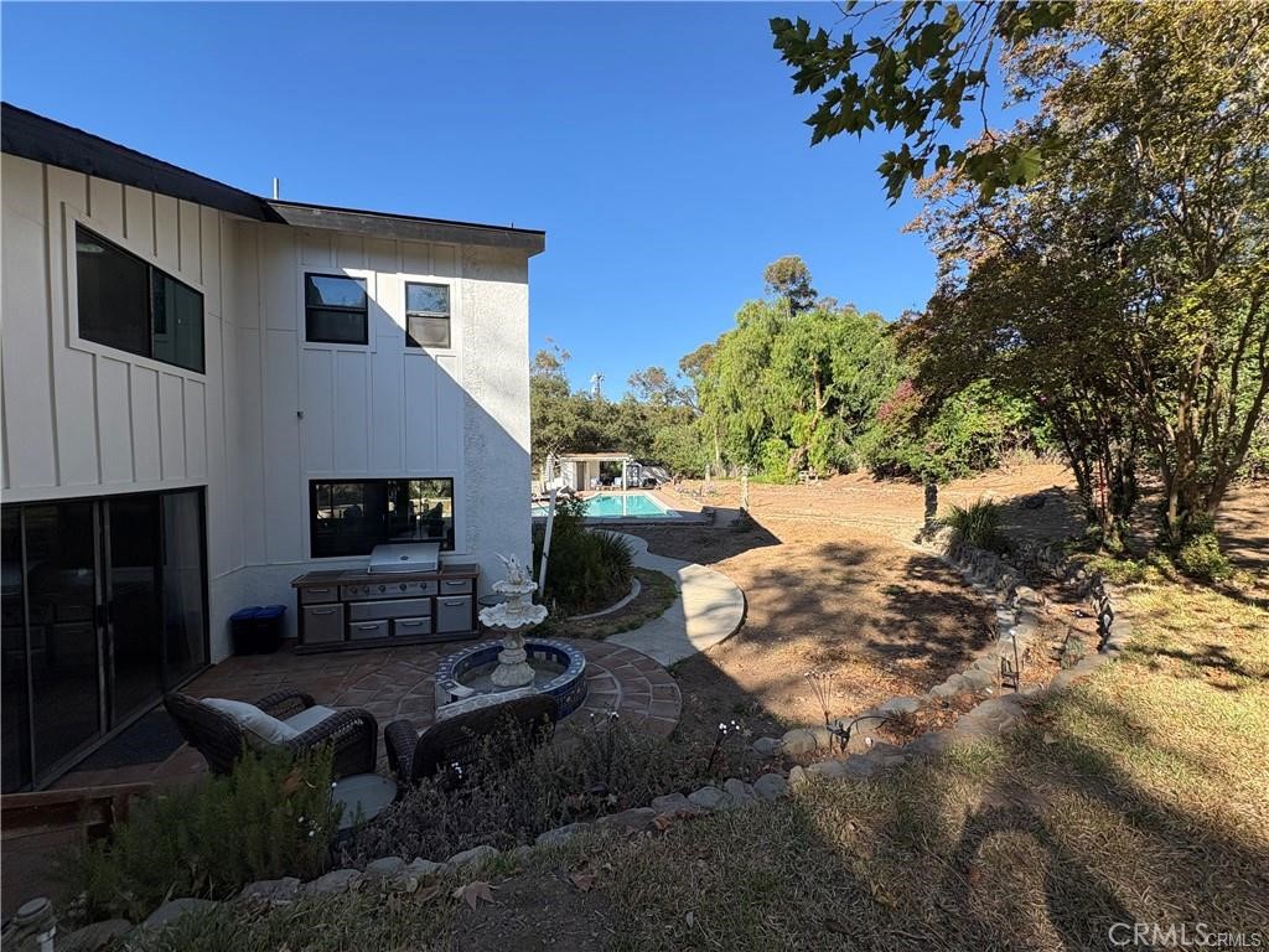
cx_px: 634
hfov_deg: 102.1
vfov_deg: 85.7
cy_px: 476
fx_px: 513
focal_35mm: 14
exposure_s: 1/1094
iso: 40
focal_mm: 2.22
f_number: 2.2
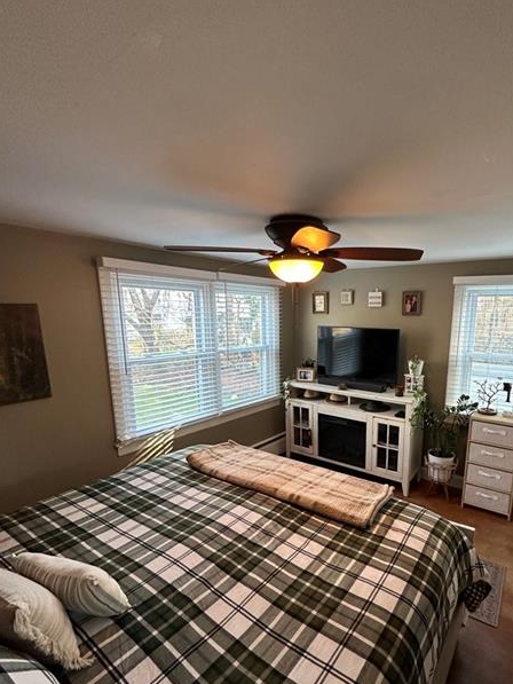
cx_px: 319
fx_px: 356
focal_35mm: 18
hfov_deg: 70.5
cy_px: 384
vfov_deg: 87.3
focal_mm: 2.22
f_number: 2.2
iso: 250
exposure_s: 1/60
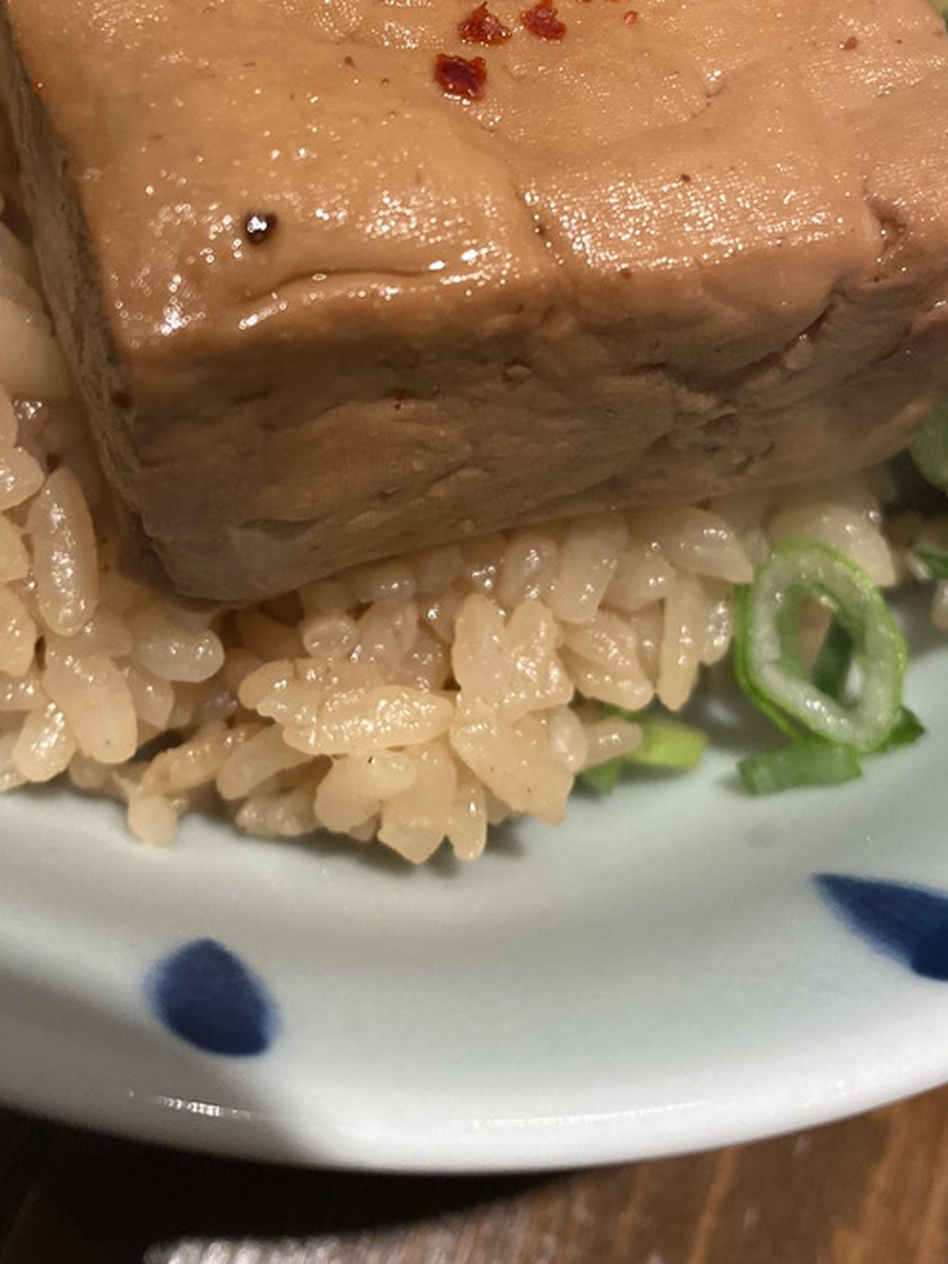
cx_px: 390
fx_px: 1716
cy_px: 230
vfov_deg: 38.7
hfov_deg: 30.8
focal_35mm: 47
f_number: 1.8
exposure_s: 1/120
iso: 100
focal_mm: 4.25
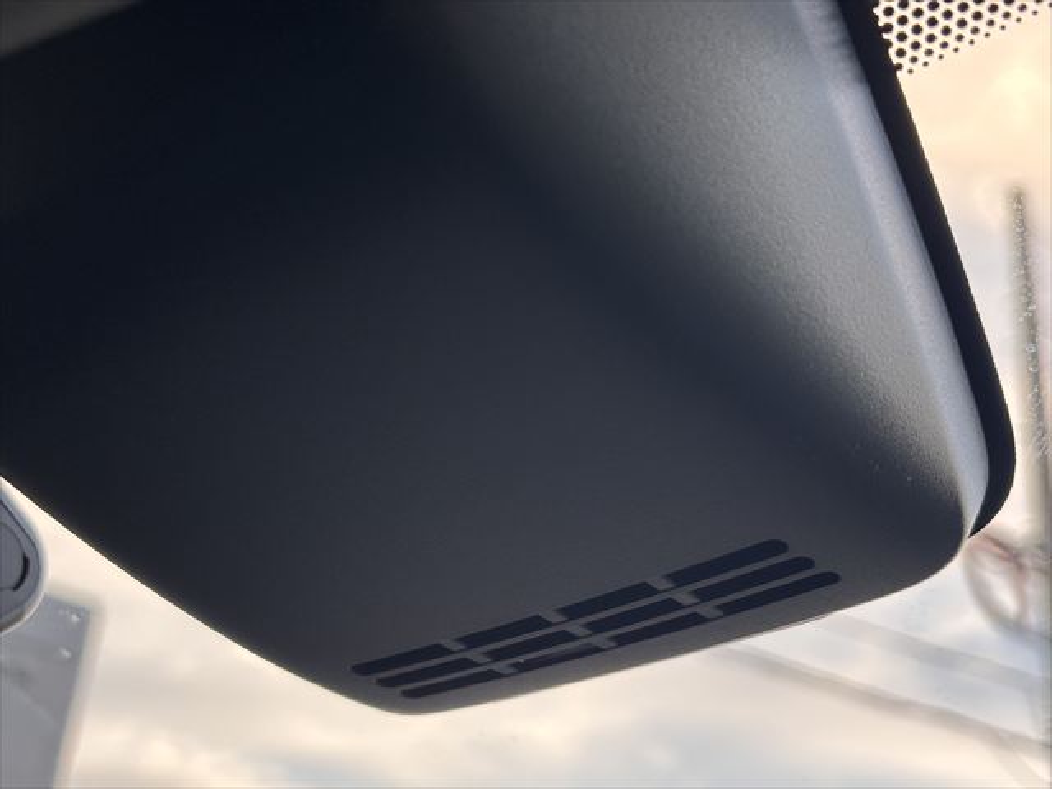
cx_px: 526
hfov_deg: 36.8
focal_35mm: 52
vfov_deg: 28.0
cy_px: 394
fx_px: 1580
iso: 32
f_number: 1.6
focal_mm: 5.96
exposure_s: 1/121
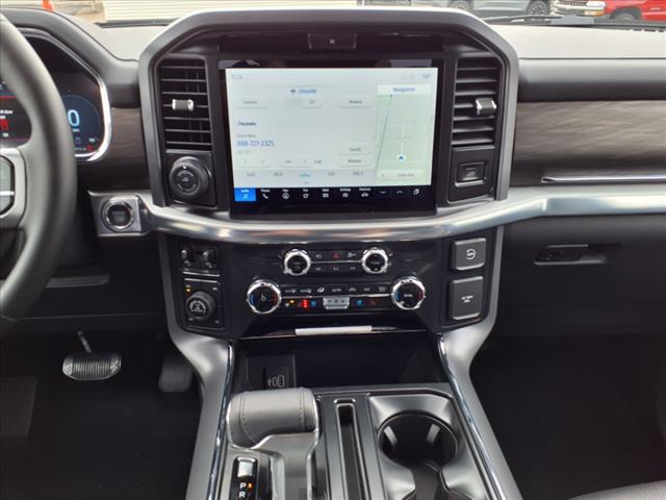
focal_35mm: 27
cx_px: 333
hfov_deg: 65.3
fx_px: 519
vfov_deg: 51.4
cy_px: 250
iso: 40
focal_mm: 3.58
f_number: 1.9
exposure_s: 1/120
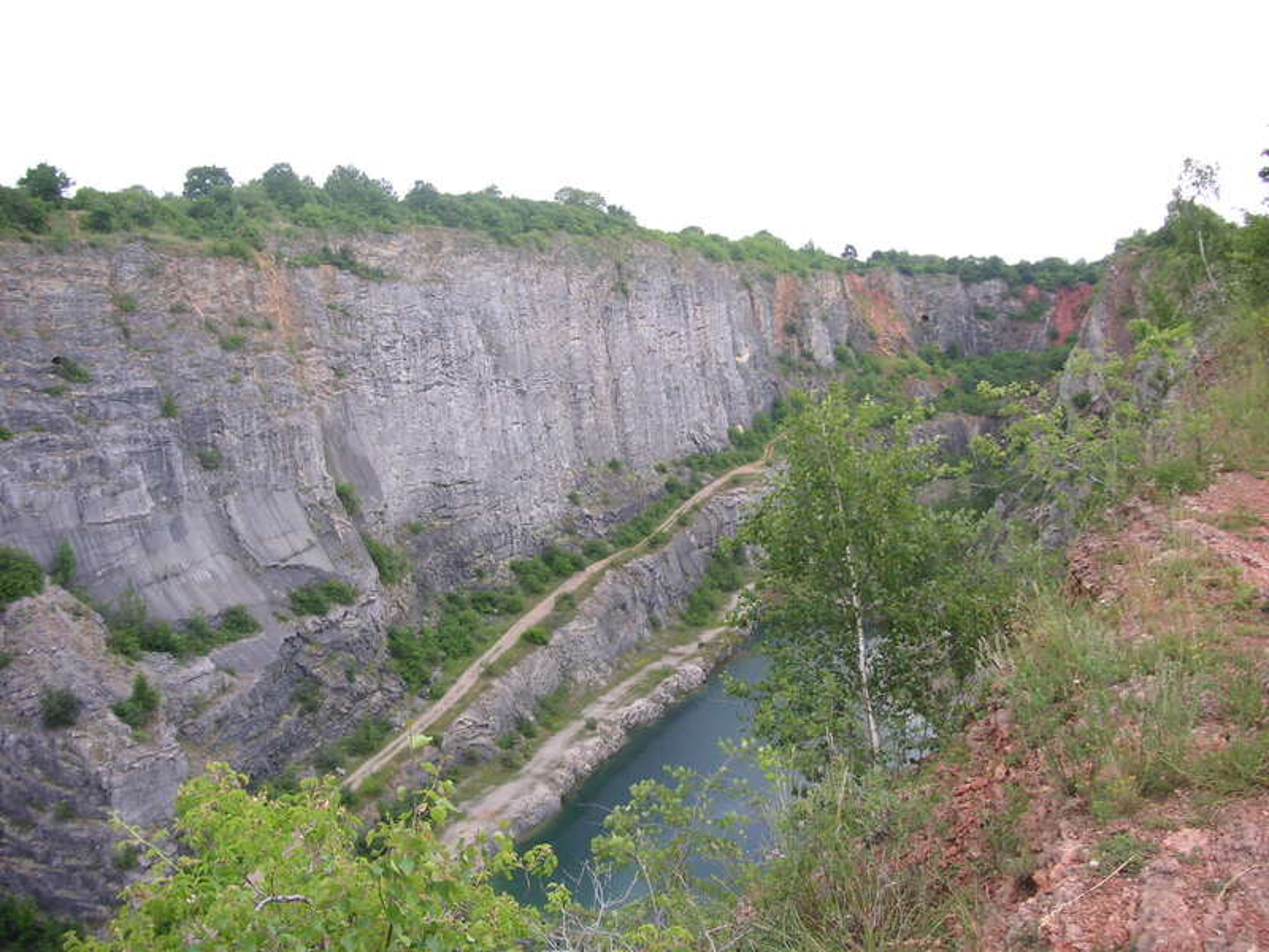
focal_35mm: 37
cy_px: 476
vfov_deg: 38.7
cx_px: 634
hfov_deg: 50.1
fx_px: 1356
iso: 50
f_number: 2.8
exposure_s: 1/180
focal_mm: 6.1
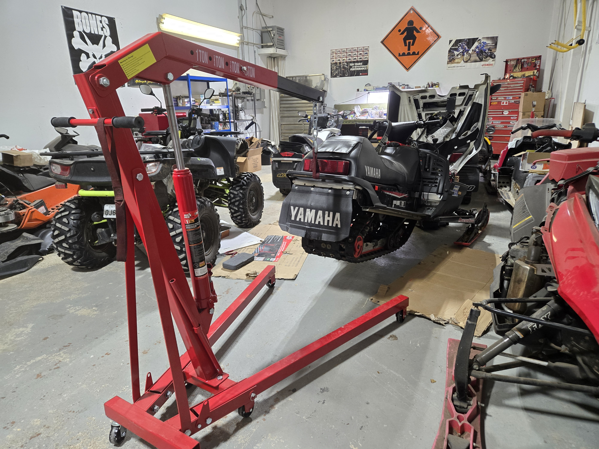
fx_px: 398
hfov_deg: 73.9
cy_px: 224
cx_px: 300
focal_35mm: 23
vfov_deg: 58.9
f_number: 1.8
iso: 250
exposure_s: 1/120
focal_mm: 5.4
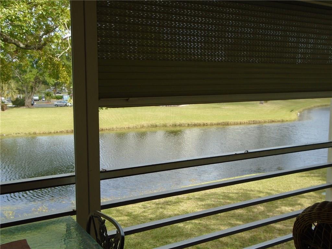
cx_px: 166
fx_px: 345
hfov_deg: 51.4
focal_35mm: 36
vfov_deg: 39.7
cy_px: 124
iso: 100
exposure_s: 1/160
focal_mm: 6.4
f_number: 3.8
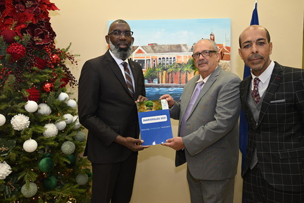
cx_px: 152
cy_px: 102
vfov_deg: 43.6
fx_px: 253
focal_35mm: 30
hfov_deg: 61.9
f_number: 4.5
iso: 1000
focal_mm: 30
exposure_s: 1/80
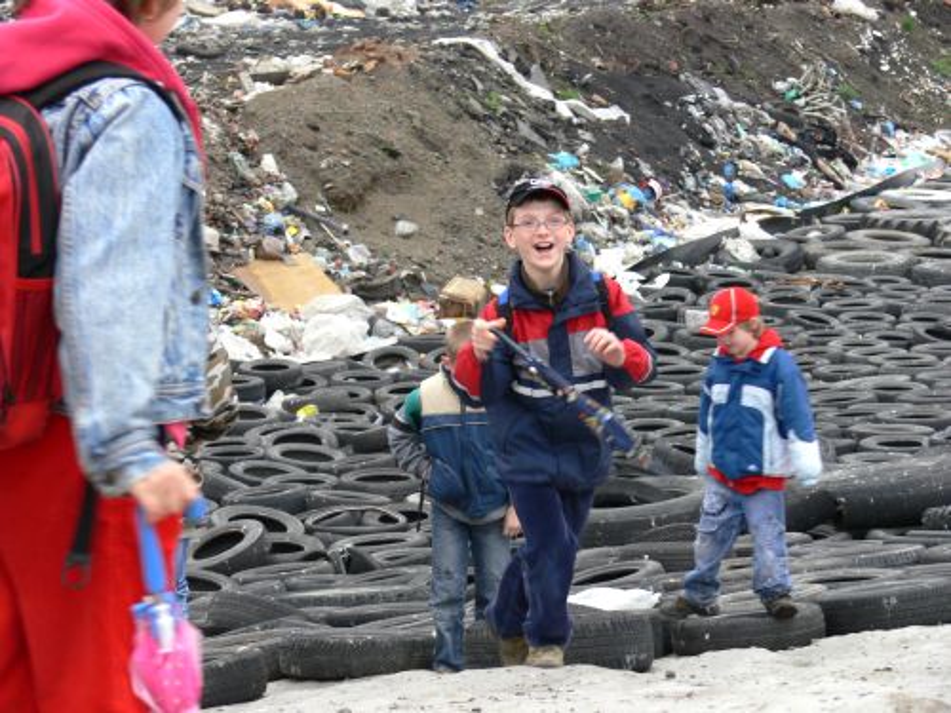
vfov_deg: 14.6
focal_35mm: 101
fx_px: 2775
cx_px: 476
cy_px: 356
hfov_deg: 19.4
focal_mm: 21.4
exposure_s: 1/50
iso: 80
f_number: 4
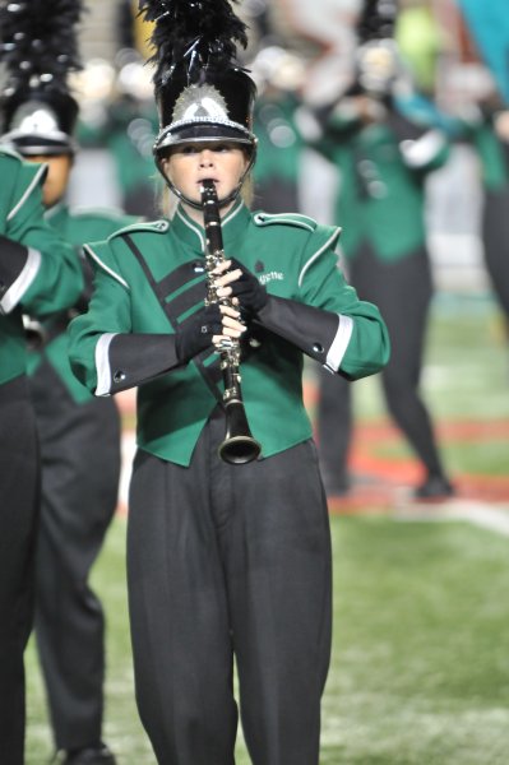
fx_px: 6373
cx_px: 254
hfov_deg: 4.6
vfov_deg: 6.9
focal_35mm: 300
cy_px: 382
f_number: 2.8
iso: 800
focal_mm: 200
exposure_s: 1/125
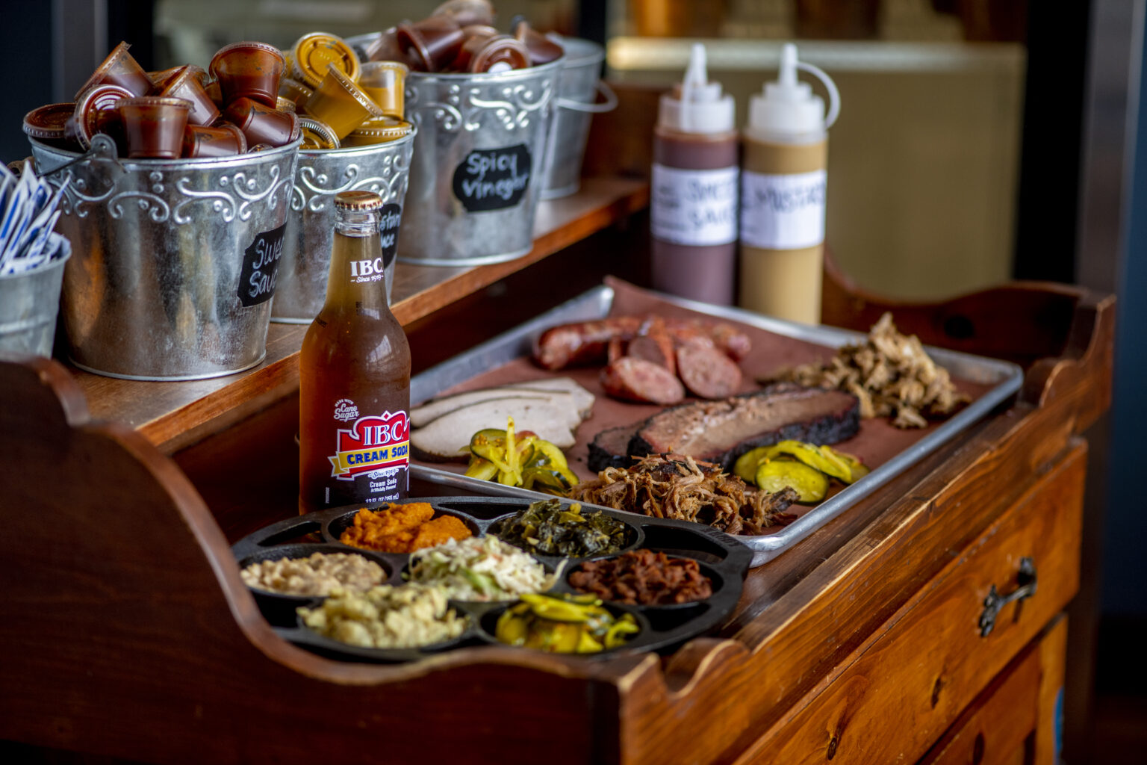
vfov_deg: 13.0
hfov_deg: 19.5
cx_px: 574
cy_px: 382
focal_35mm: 105
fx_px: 3345
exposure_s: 1/125
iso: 320
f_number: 4.5
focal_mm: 105
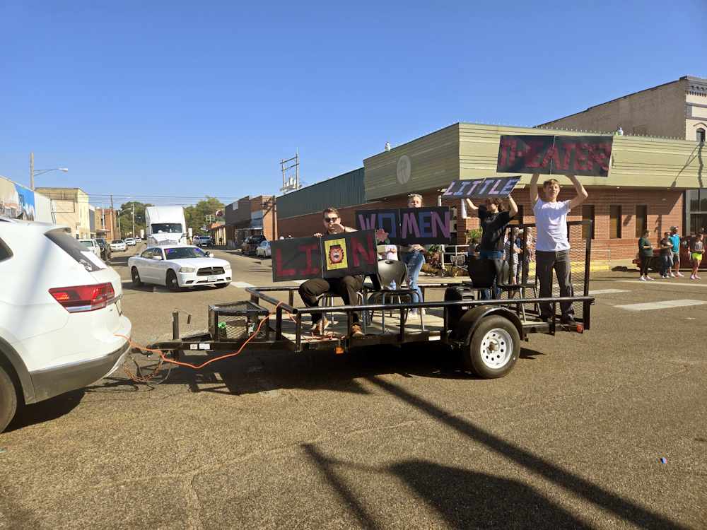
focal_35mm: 23
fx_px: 470
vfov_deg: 58.9
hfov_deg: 73.9
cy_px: 265
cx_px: 354
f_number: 1.8
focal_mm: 5.4
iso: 25
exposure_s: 1/1700
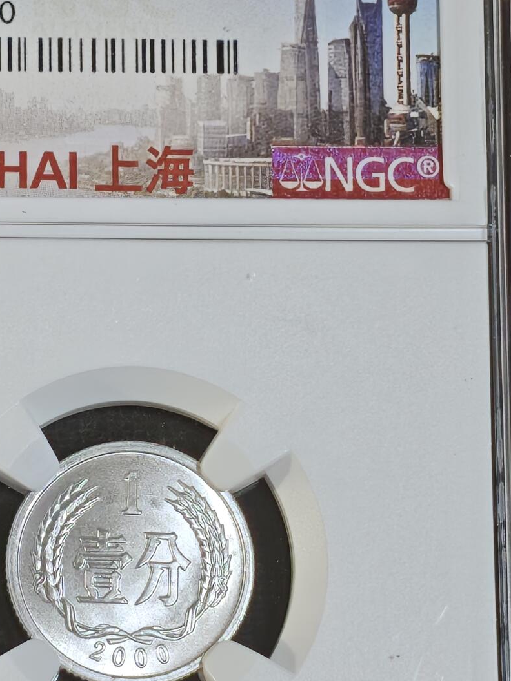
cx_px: 106
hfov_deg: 8.1
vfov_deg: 10.8
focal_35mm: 184
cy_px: 359
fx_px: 3624
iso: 50
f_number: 1.5
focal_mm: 4.94
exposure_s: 1/1156
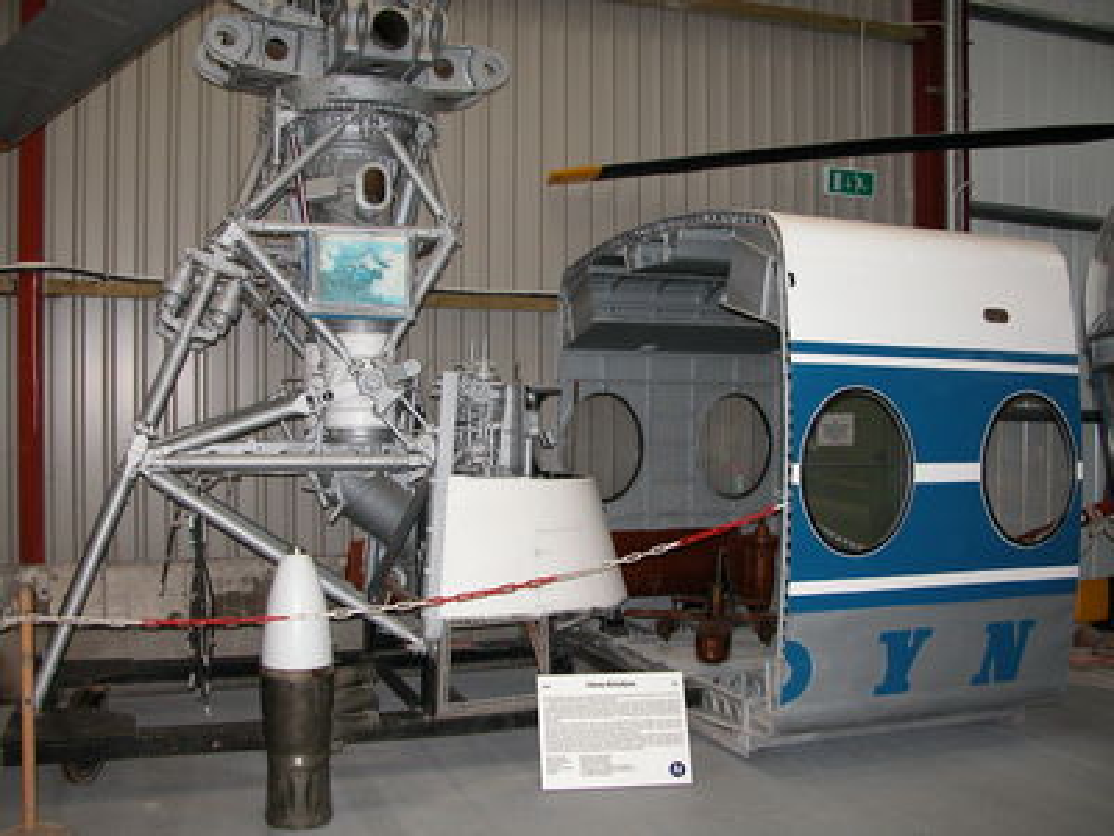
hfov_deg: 52.6
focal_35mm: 35
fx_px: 1126
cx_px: 557
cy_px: 418
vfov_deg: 40.7
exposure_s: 1/60
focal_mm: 8.9
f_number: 2.8
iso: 200
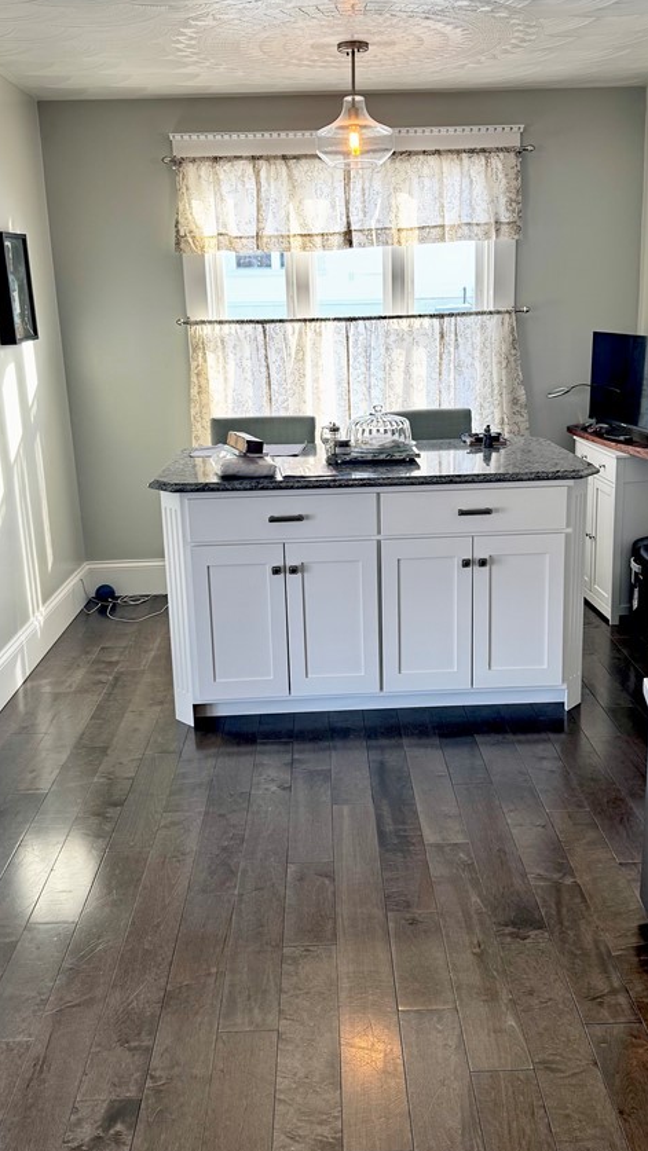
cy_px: 556
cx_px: 348
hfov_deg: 36.7
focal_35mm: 32
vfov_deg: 61.0
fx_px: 977
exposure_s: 1/60
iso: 160
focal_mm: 6.76
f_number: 1.78
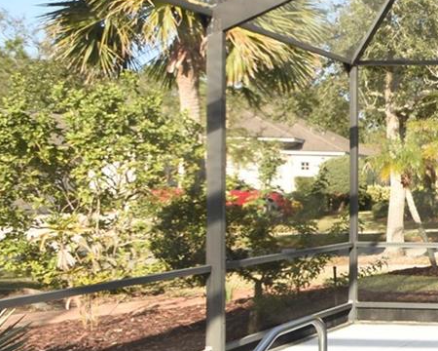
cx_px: 677
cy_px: 211
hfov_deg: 26.0
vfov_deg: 30.2
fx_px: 648
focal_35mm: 50
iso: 100
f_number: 6.3
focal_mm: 10
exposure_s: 1/160
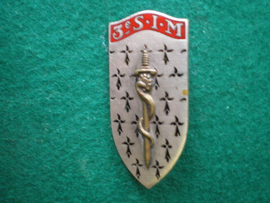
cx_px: 135
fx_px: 296
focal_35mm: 38
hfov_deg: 49.0
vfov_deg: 37.7
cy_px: 102
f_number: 3.1
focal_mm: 6.3
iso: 400
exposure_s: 1/10
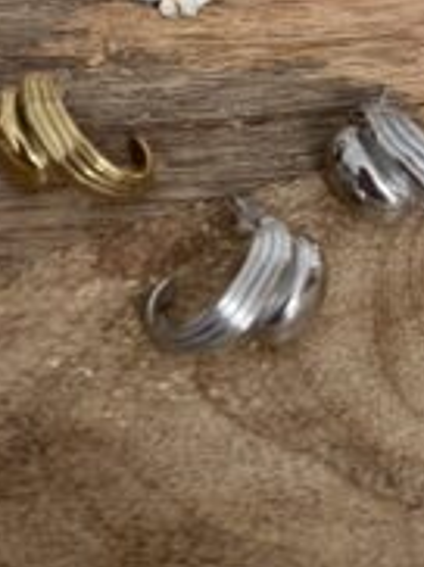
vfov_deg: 34.3
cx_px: 143
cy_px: 143
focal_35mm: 55
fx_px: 900
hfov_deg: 26.4
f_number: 1.6
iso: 500
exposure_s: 1/60
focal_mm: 5.1
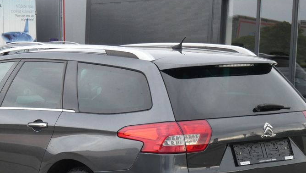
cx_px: 103
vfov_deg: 11.0
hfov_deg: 19.4
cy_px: 126
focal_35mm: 110
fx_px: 893
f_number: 5.6
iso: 160
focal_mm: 11.9
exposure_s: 1/80
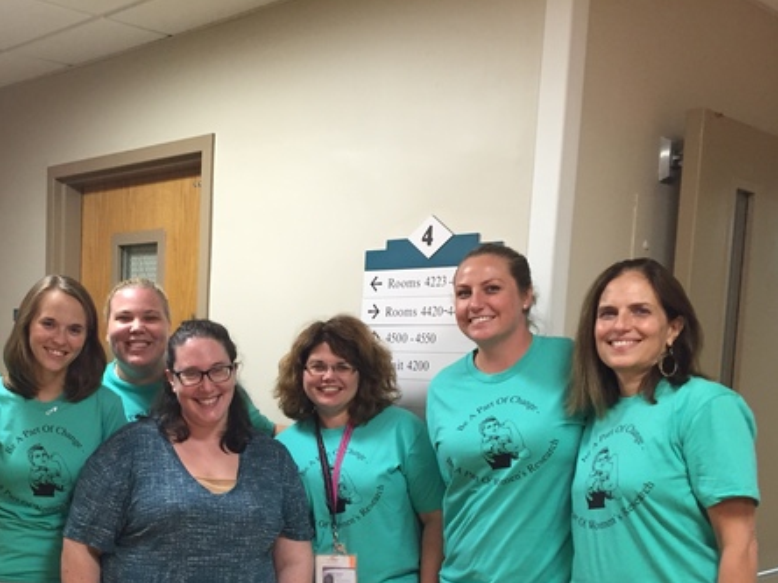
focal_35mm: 47
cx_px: 249
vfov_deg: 30.1
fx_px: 1056
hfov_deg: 39.9
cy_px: 467
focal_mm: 4.15
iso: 125
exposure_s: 1/30
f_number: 2.2
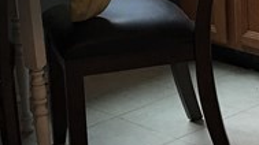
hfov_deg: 12.6
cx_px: 174
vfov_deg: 7.1
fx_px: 1174
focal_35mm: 171
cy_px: 0
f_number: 2.2
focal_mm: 4.15
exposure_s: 1/30
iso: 40
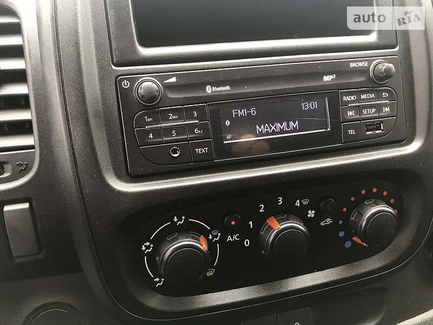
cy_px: 162
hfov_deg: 63.4
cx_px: 216
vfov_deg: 49.7
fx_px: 350
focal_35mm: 28
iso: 32
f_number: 1.8
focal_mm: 4
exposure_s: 1/33
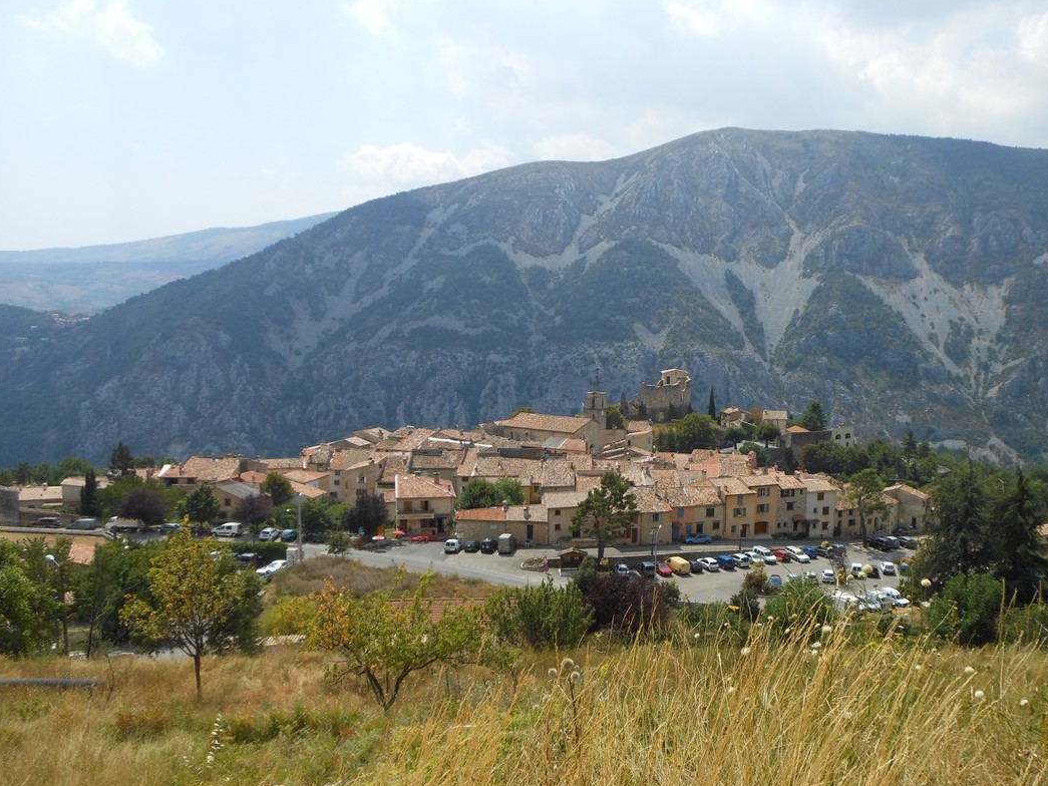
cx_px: 628
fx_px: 939
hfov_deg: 57.9
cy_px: 403
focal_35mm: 31
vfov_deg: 45.4
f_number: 3.2
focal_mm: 4.5
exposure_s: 1/1250
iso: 80
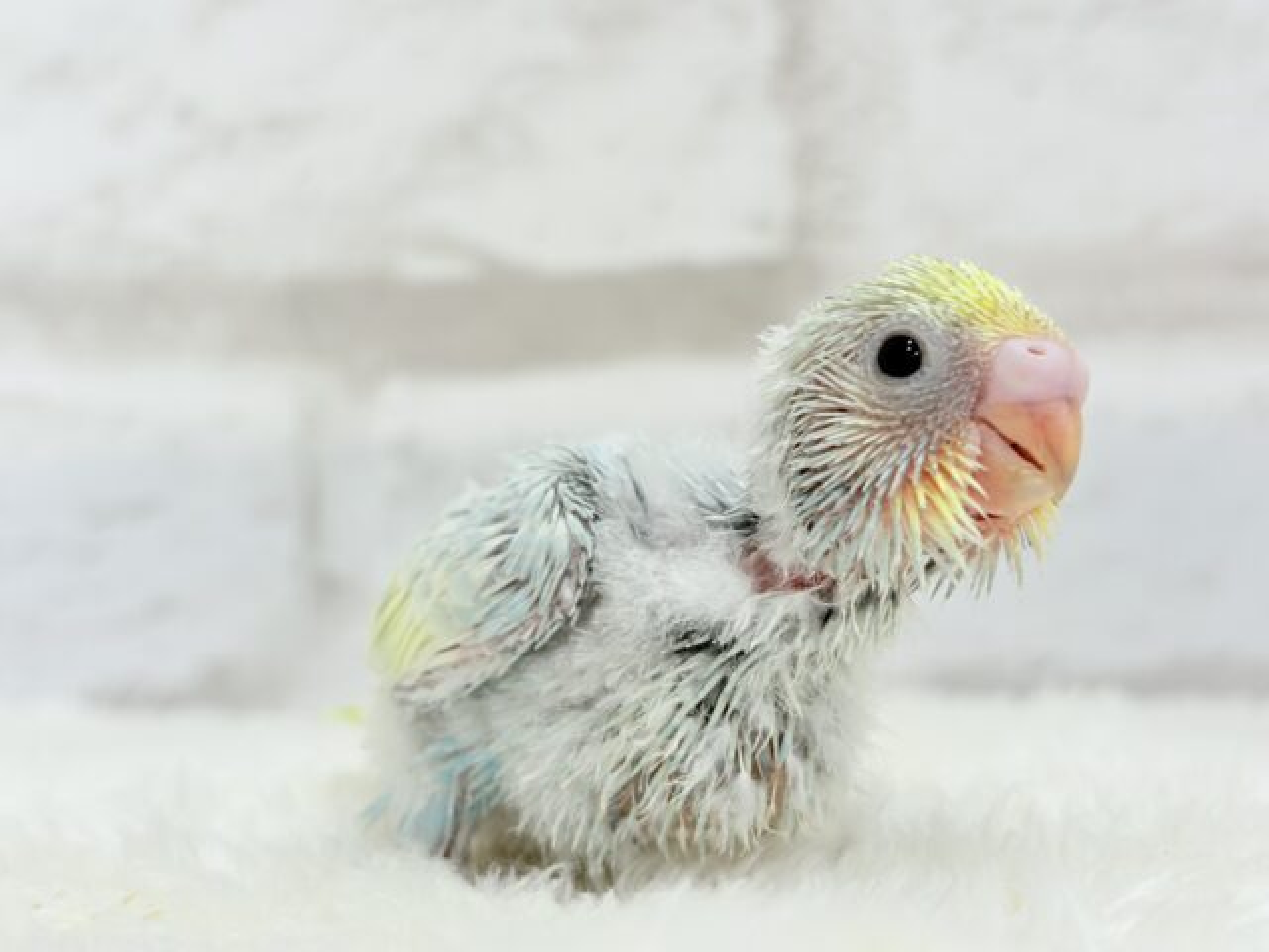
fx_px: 1906
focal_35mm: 52
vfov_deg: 28.0
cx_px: 634
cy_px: 476
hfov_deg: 36.8
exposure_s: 1/50
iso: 40
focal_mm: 5.96
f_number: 1.6
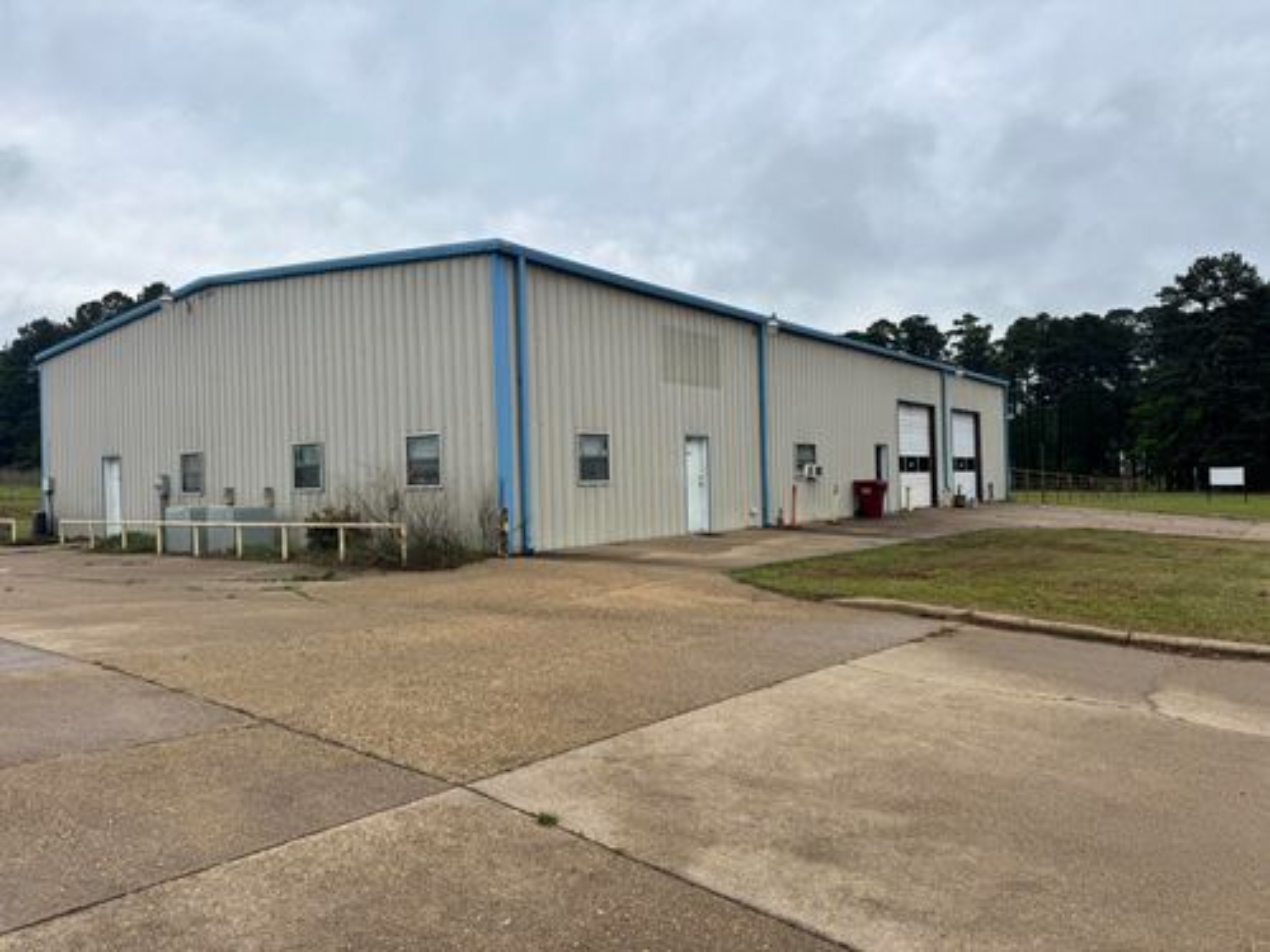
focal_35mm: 24
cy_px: 476
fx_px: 881
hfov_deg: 71.6
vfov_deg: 56.8
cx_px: 635
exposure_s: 1/1721
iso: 80
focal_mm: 6.76
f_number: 1.78
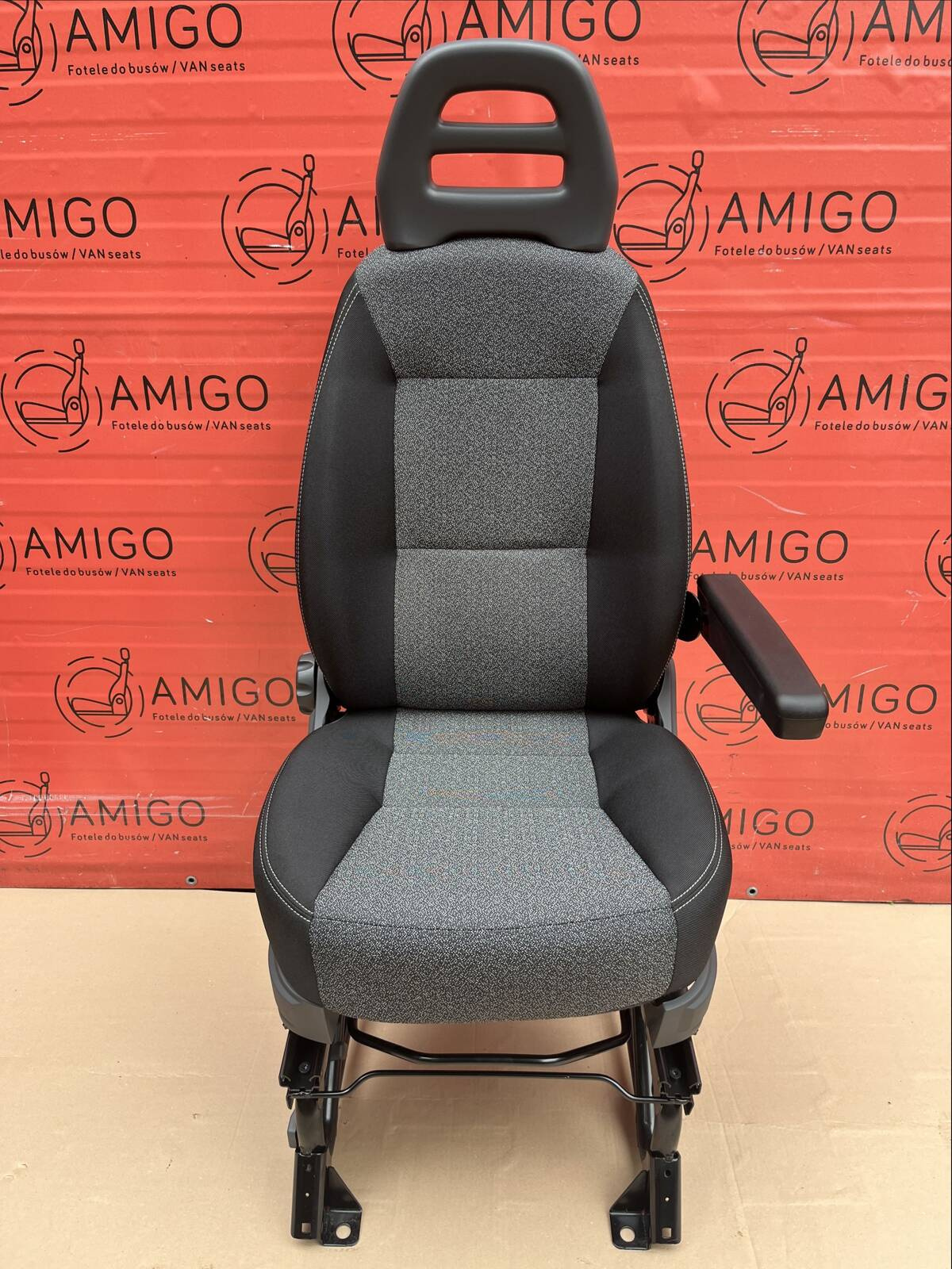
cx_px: 476
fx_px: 953
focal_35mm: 26
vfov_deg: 67.3
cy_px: 634
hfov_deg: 53.1
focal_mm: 5.1
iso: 32
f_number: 1.6
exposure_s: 1/133
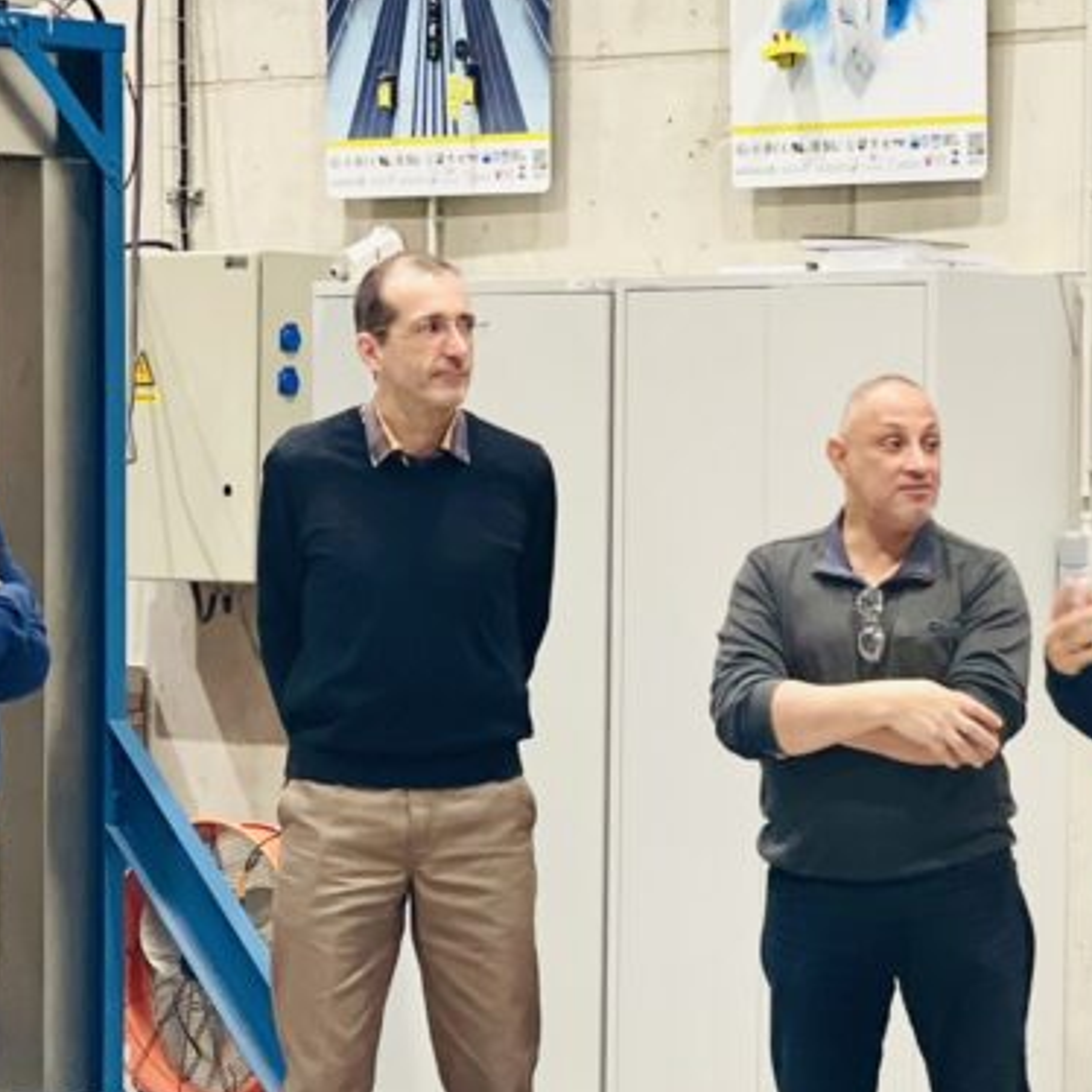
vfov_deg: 11.3
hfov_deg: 11.2
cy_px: 777
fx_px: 5532
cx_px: 1039
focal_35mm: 155
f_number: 2.2
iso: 160
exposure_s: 1/33
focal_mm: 7.5
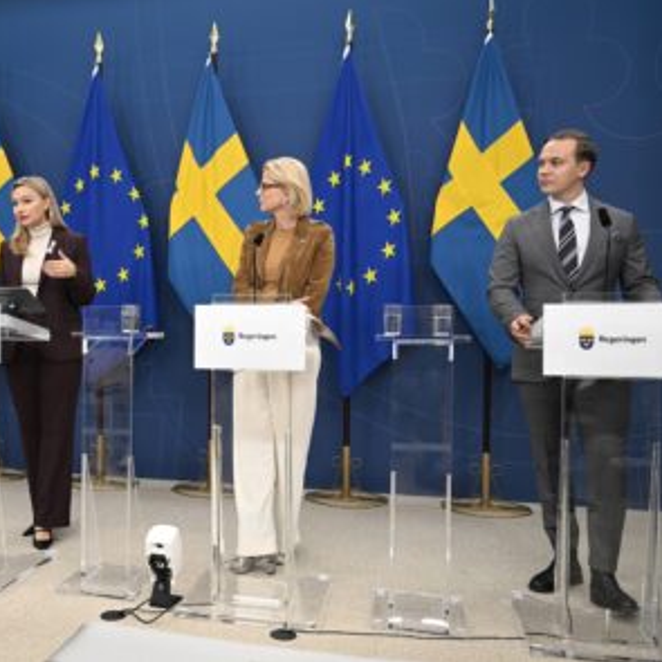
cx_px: 209
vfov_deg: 47.2
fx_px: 757
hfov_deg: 46.3
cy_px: 328
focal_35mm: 35
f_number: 3.2
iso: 2000
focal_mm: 27
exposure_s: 1/500
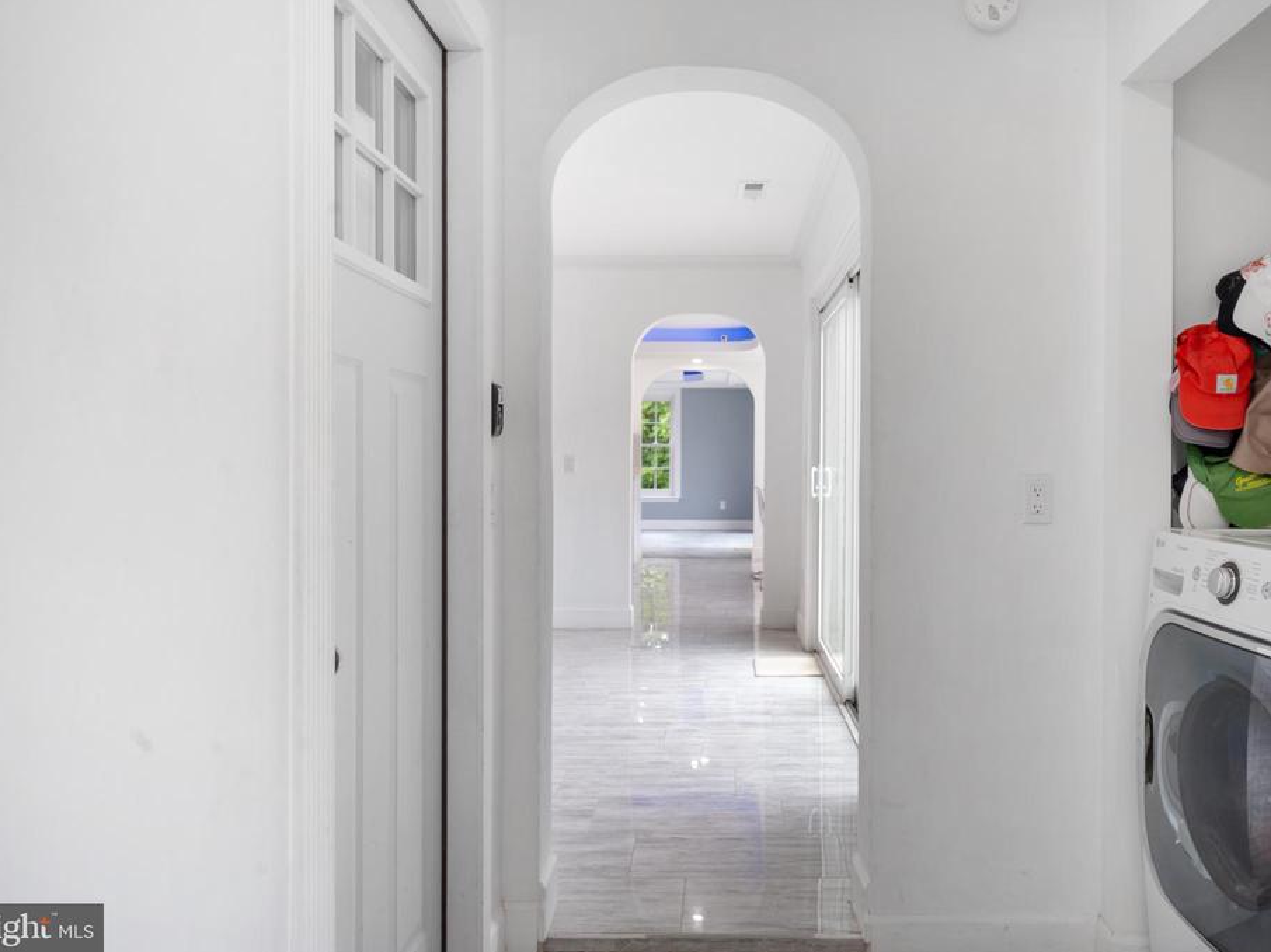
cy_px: 476
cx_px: 666
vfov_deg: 54.9
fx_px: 918
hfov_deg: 69.4
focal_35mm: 25
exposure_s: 1/13
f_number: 9
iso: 400
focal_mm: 23
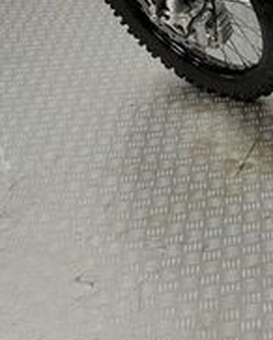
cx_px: 565
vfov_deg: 20.5
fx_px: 897
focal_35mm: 89
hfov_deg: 14.2
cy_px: -35
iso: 100
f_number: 1.6
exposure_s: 1/50
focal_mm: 5.1
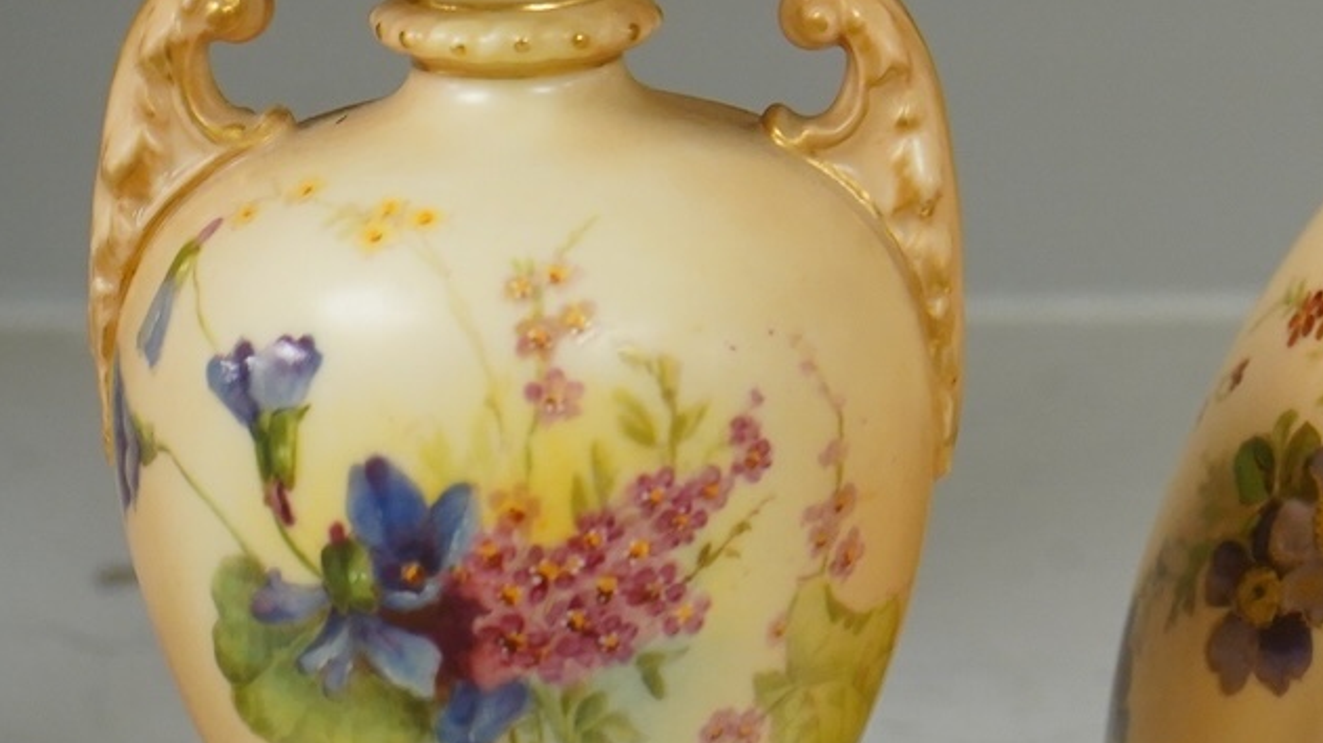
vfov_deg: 6.1
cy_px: 255
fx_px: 7014
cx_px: 1750
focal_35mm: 200
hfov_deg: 10.5
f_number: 9
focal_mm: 70
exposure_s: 1/80
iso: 2500
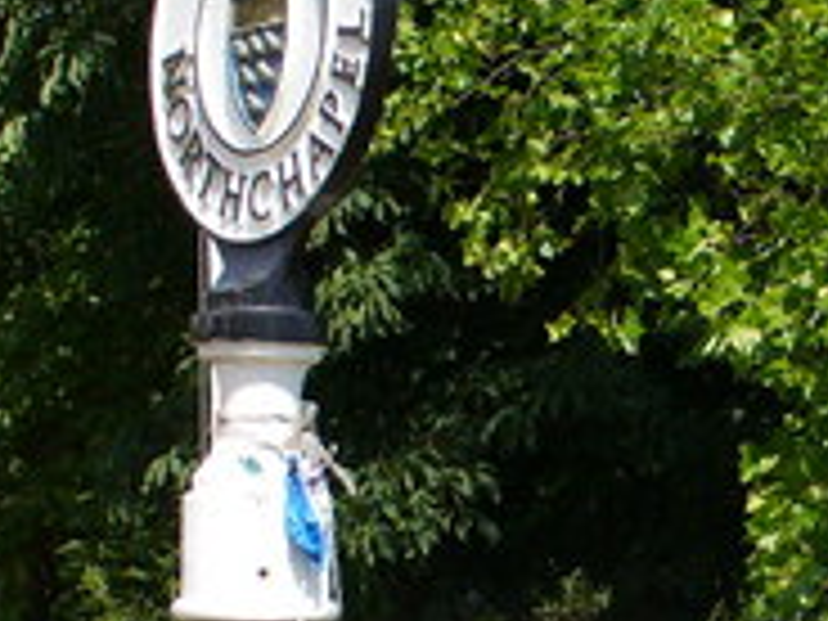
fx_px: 3086
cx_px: 976
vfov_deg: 11.4
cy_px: 518
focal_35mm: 129
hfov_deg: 14.8
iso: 80
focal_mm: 6.1
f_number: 5.6
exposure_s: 1/250
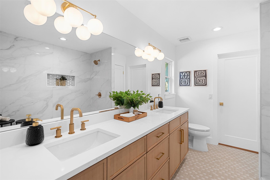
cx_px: 135
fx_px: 120
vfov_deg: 73.7
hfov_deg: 96.7
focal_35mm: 16
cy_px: 90
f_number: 8
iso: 500
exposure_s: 1/8
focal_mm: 16
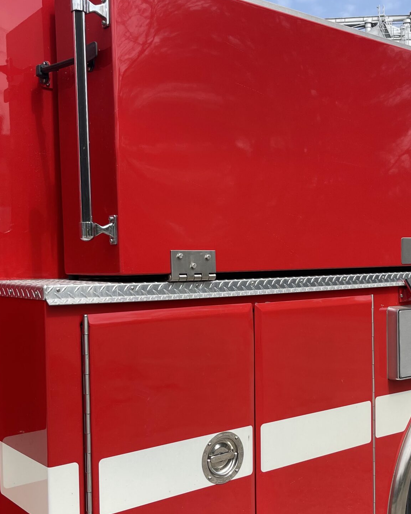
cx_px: 268
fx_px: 684
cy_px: 293
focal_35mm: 45
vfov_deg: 41.1
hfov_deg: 33.2
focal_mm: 5.1
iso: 32
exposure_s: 1/1883
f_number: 1.6
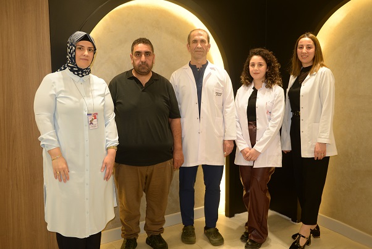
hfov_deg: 60.3
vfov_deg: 42.4
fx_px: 320
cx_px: 186
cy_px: 124
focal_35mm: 31
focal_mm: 31
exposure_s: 1/125
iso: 500
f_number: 2.8
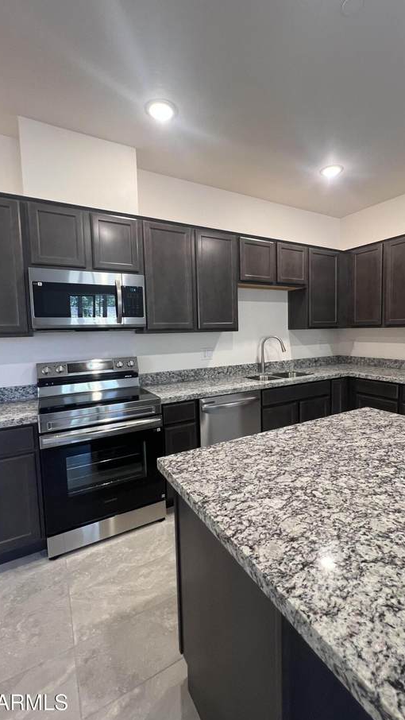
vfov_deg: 103.0
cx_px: 226
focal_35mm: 15
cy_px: 356
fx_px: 286
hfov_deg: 70.3
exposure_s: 1/60
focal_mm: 1.57
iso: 200
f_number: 1.8
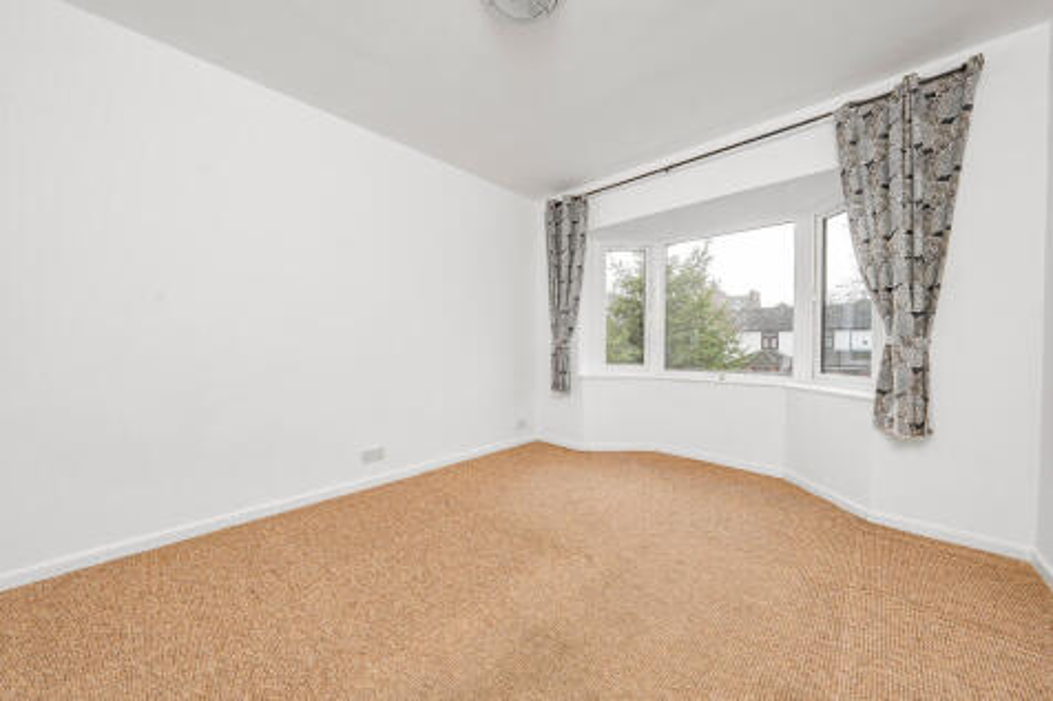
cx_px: 526
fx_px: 351
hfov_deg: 112.6
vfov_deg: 90.0
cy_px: 350
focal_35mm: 12
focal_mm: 12
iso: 320
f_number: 9
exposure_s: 1/40
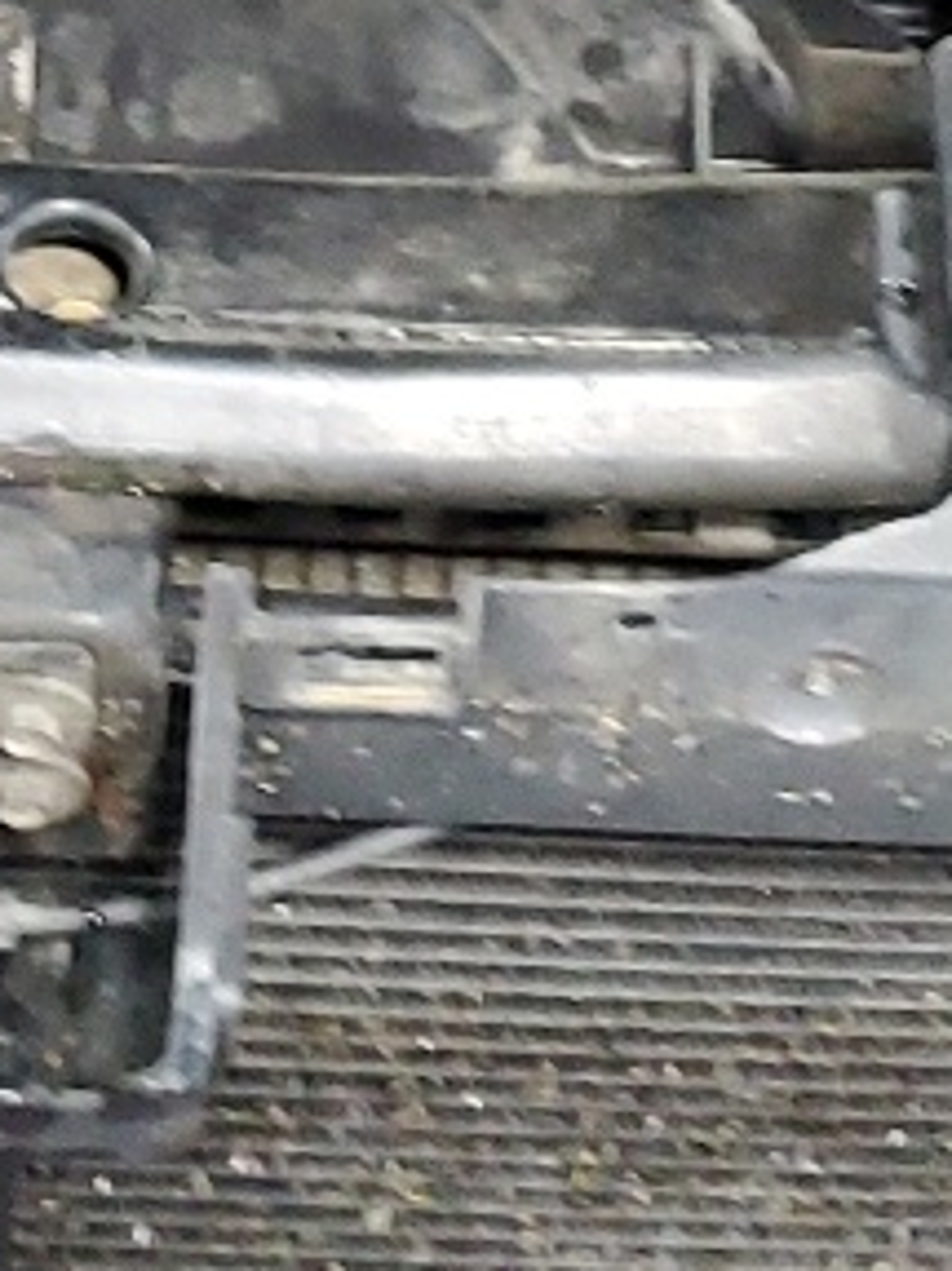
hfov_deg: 10.1
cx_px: -137
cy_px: -686
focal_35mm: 145
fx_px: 5321
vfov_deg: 12.8
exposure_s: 1/24
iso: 288
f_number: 1.5
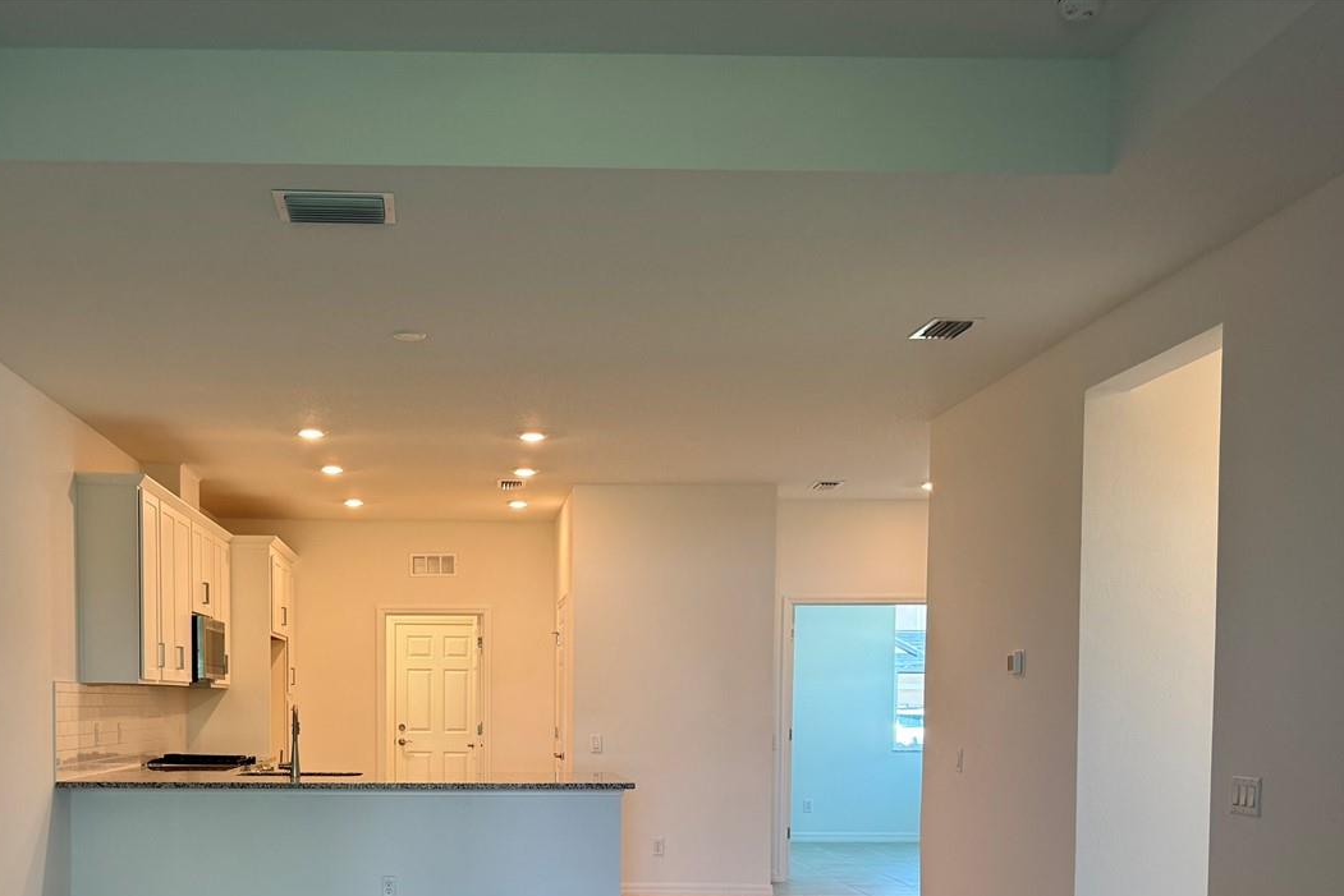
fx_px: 1419
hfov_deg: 50.1
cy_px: 762
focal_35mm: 38
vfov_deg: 33.7
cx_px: 496
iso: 125
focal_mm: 6.76
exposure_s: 1/120
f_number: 1.78
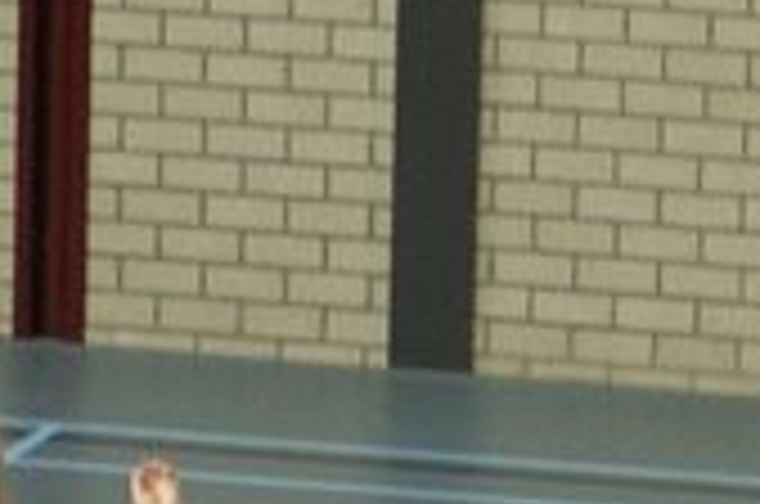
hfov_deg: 6.9
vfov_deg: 4.6
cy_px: 724
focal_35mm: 299
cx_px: 396
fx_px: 6300
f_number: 2.8
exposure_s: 1/200
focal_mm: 28
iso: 400
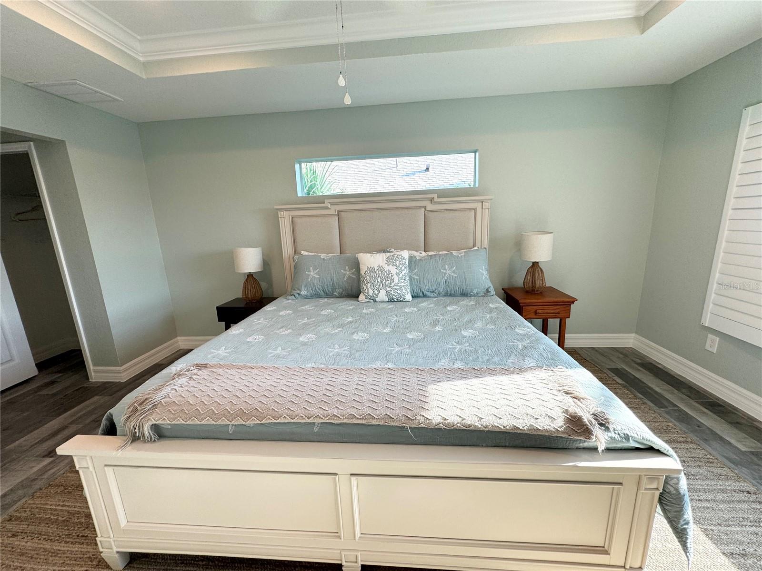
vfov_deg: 85.7
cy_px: 286
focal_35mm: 14
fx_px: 308
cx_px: 381
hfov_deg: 102.1
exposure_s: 1/120
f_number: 2.2
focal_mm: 2.22
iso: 80
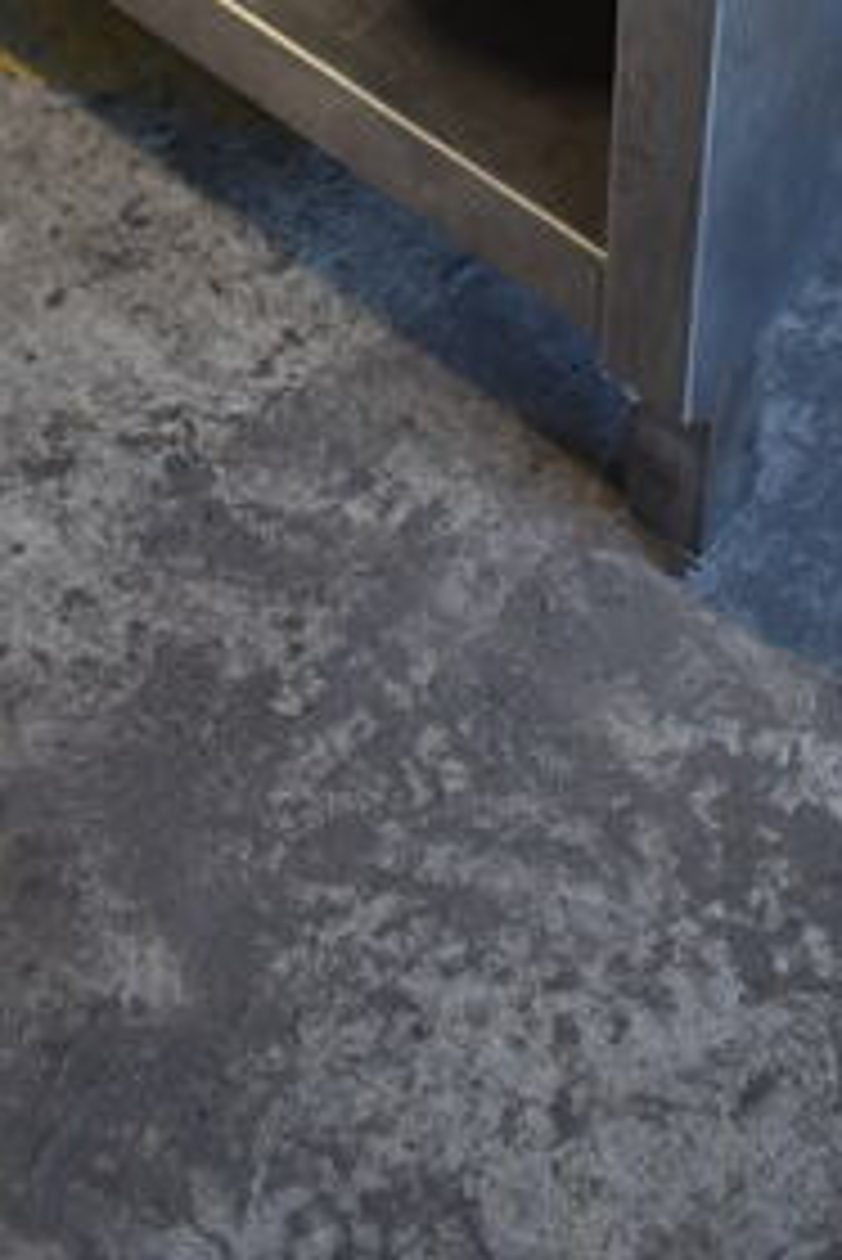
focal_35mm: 88
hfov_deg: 15.5
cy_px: -574
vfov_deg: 20.2
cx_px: 504
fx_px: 3083
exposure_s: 1/30
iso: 450
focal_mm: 18
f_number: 3.5
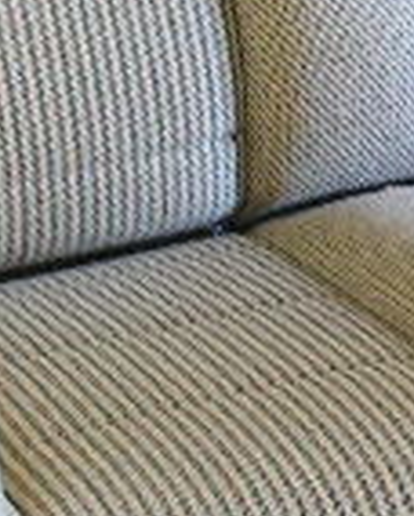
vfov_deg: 11.5
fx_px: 2552
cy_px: 236
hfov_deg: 9.1
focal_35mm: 167
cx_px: 559
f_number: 2.8
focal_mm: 7.8
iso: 200
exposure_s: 1/10
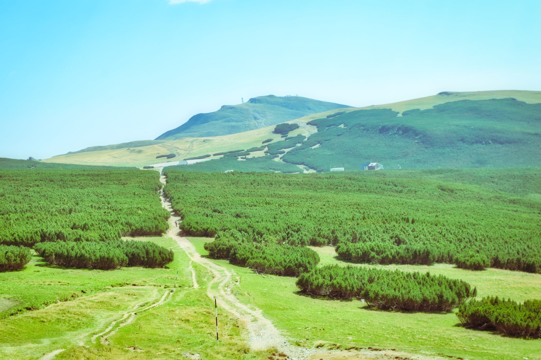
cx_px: 270
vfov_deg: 21.6
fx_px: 947
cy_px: 180
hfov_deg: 31.9
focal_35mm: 63
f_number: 10
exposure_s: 1/400
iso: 200
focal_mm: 42
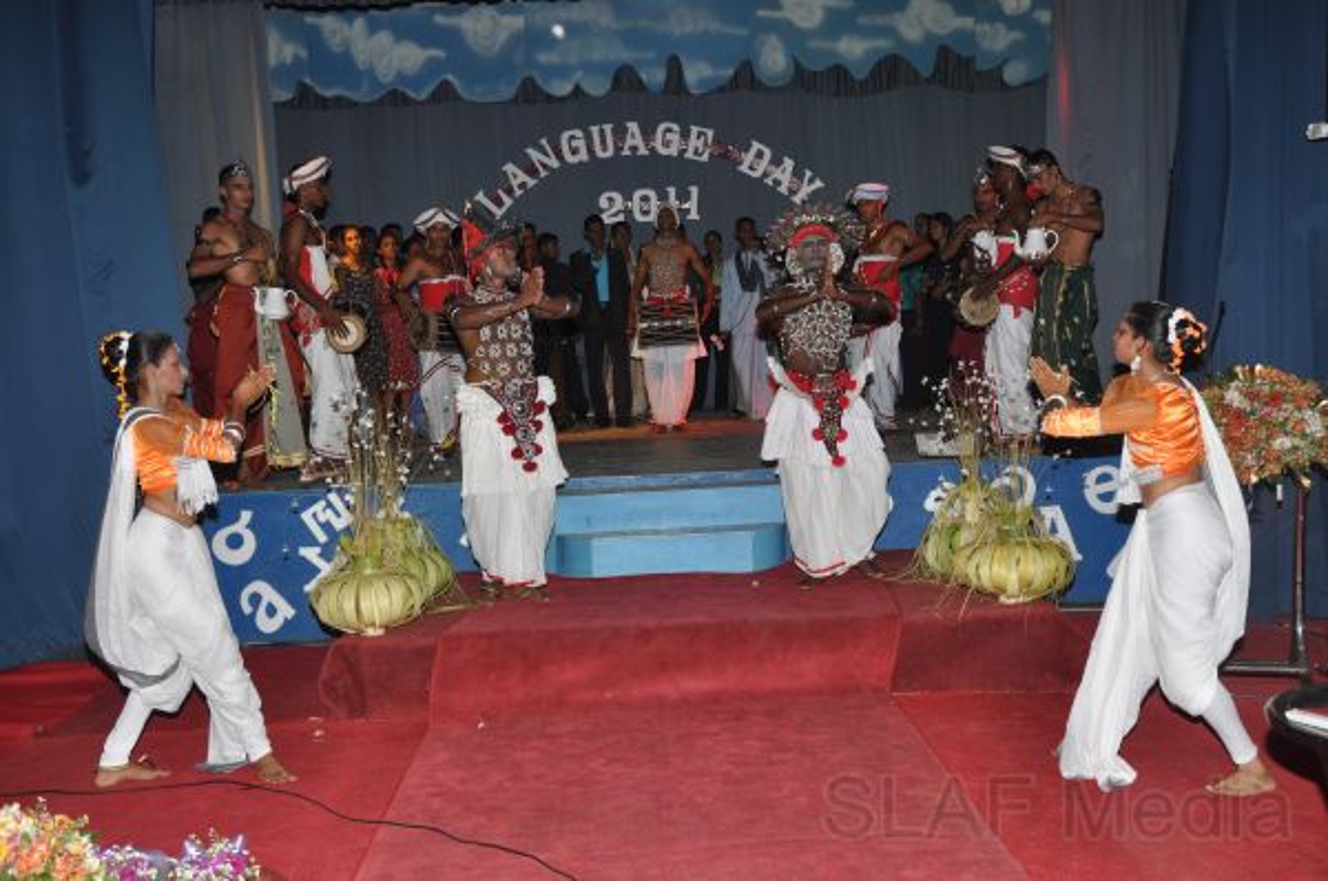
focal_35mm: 38
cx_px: 664
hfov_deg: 51.4
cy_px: 440
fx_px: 1381
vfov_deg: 35.4
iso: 200
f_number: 5.6
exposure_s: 1/100
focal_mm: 25
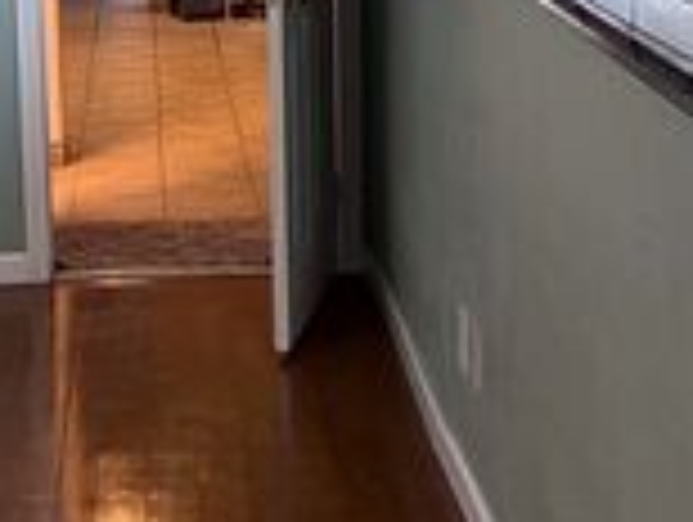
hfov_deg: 19.5
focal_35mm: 100
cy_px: 92
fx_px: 2005
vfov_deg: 14.7
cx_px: 162
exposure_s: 1/60
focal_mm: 5.7
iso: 200
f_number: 1.5
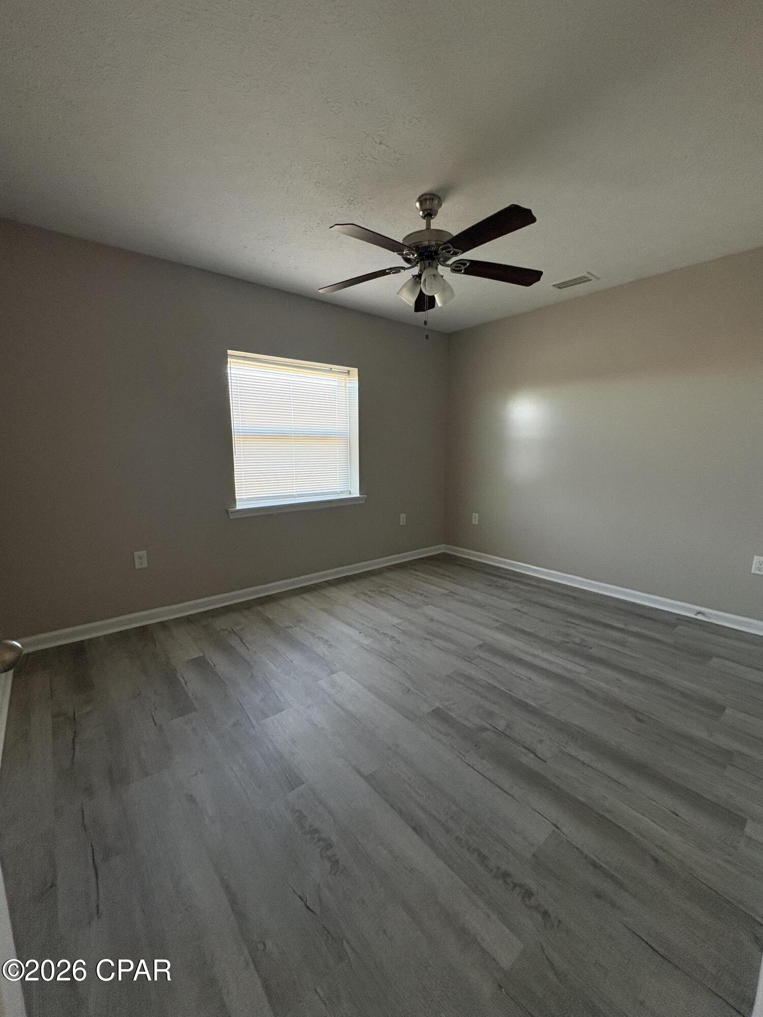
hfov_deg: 85.7
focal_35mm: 14
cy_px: 508
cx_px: 382
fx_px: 411
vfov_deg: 102.1
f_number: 2.2
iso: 250
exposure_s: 1/60
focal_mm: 2.22
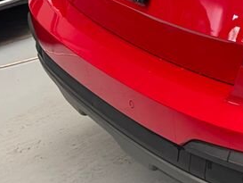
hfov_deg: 17.7
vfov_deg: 15.8
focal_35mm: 90
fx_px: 632
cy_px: -37
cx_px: 433
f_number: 1.78
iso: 320
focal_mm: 6.76
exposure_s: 1/60
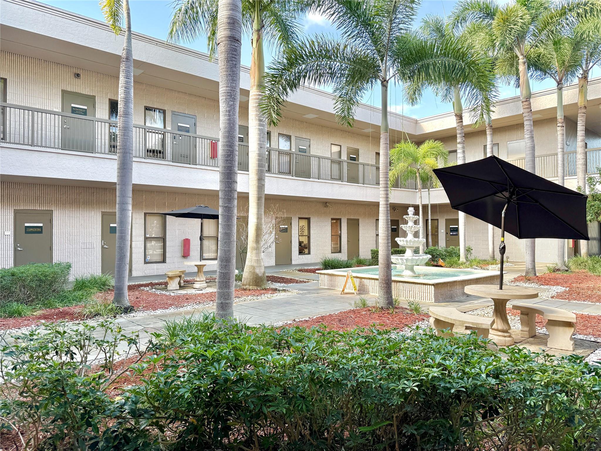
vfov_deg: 56.8
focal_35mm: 24
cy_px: 226
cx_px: 300
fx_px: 417
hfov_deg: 71.6
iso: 100
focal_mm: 6.76
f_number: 1.78
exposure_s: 1/397
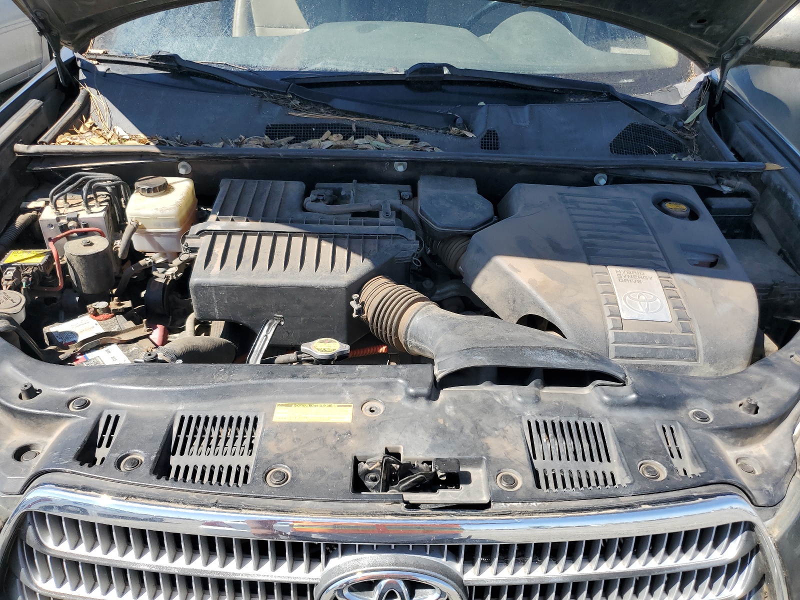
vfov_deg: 53.1
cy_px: 300
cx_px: 400
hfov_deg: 67.3
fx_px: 601
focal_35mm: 26
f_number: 1.5
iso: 50
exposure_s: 1/1429
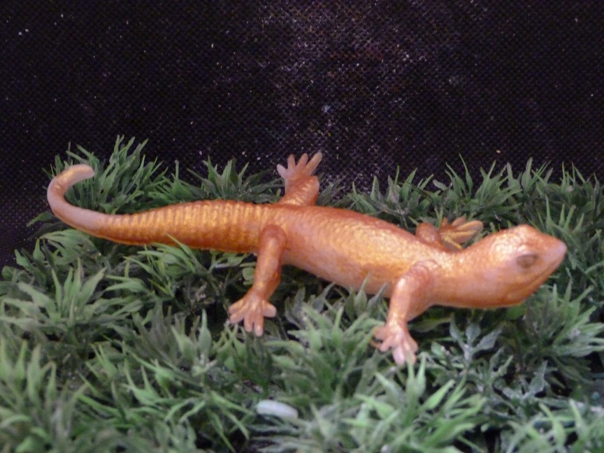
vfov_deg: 19.1
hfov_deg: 25.3
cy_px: 226
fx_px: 1344
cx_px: 302
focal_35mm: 77
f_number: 3.3
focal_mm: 13.8
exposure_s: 1/8
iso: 800
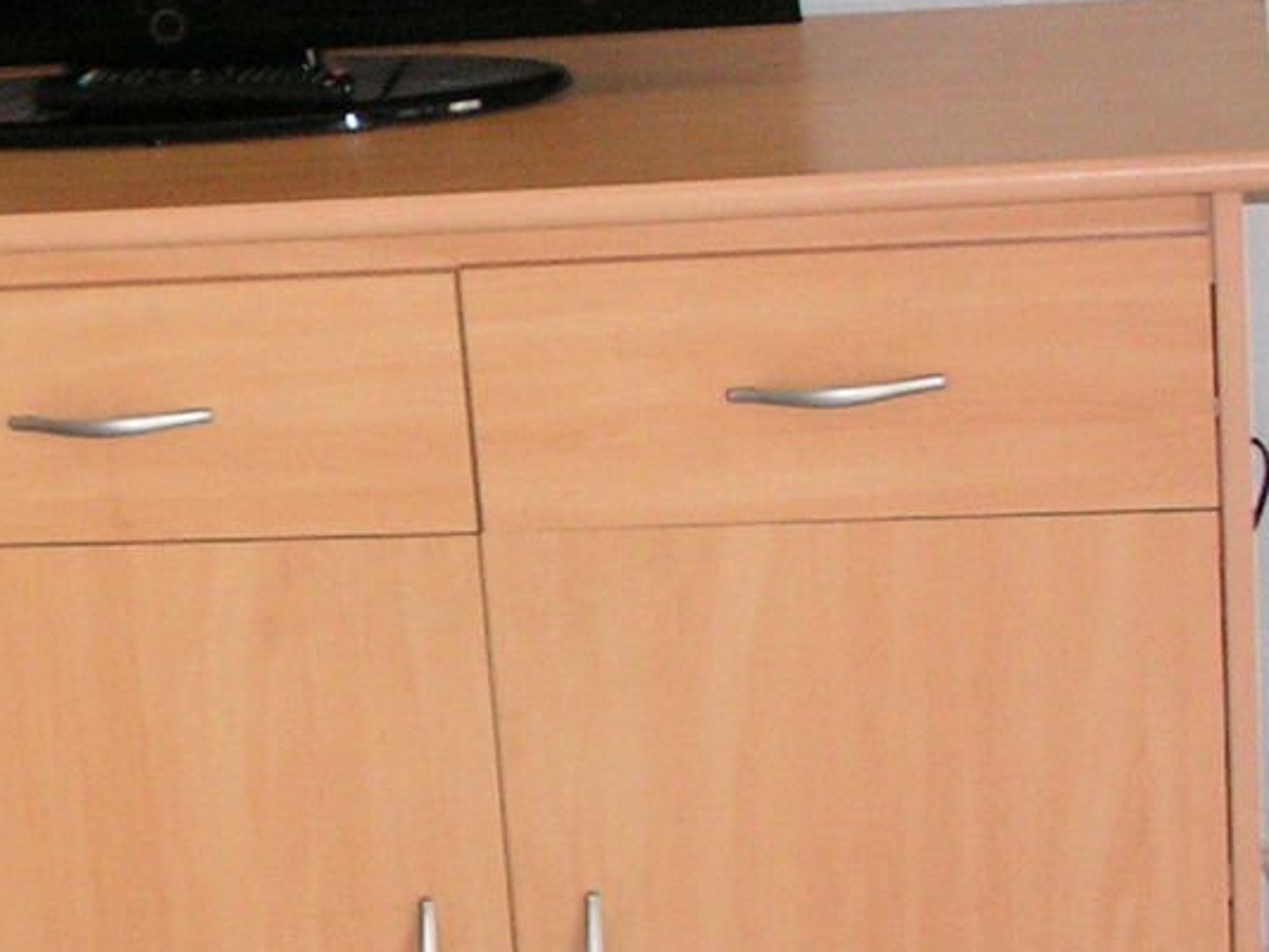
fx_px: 3960
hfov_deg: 17.9
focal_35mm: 108
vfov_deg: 13.7
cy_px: 464
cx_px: 126
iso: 200
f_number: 3.2
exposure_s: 1/40
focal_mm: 6
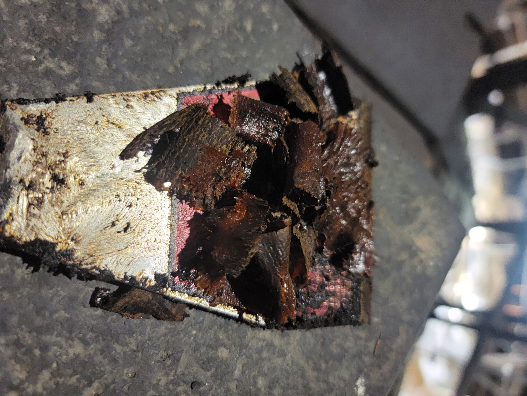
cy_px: 198
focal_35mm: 24
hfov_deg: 71.6
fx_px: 365
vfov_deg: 56.8
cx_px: 264
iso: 500
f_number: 1.8
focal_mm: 6.7
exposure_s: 1/33
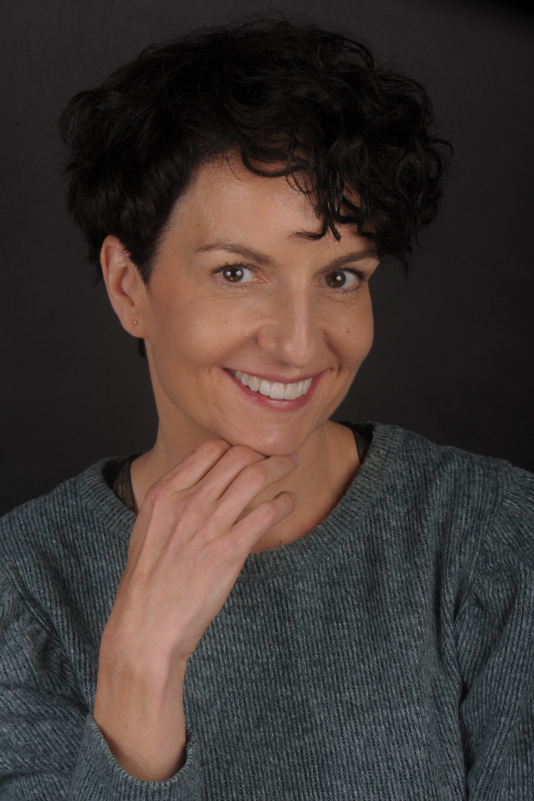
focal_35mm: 105
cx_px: 267
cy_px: 400
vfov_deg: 19.5
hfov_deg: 13.0
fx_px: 2338
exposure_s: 1/200
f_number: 36
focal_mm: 105
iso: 200
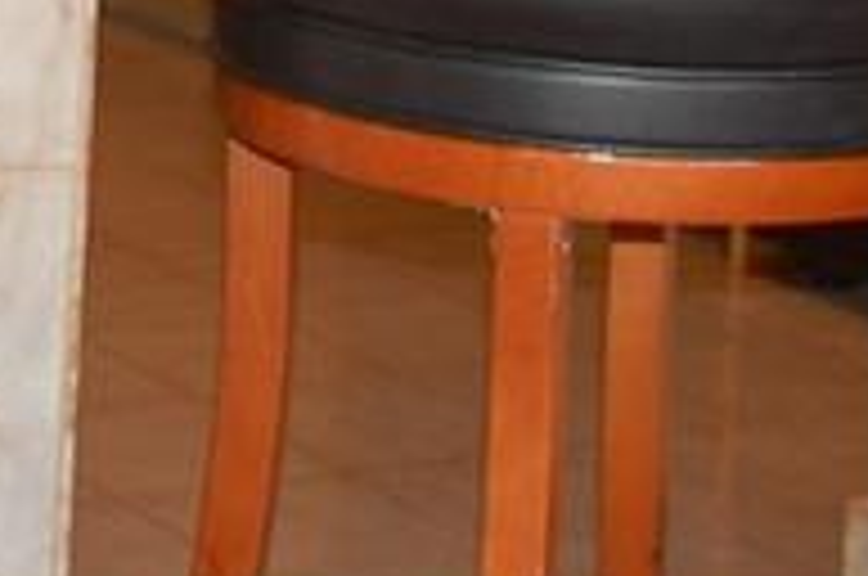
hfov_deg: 11.5
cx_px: -175
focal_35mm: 175
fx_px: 4212
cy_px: -855
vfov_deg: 7.3
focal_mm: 22
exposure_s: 1/60
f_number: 4
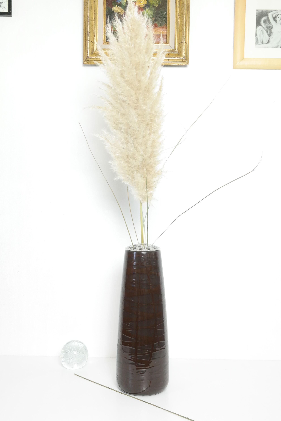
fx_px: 421
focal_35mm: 36
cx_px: 140
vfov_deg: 53.1
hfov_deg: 36.9
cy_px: 210
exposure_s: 1/25
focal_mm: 24
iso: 1600
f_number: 5.6
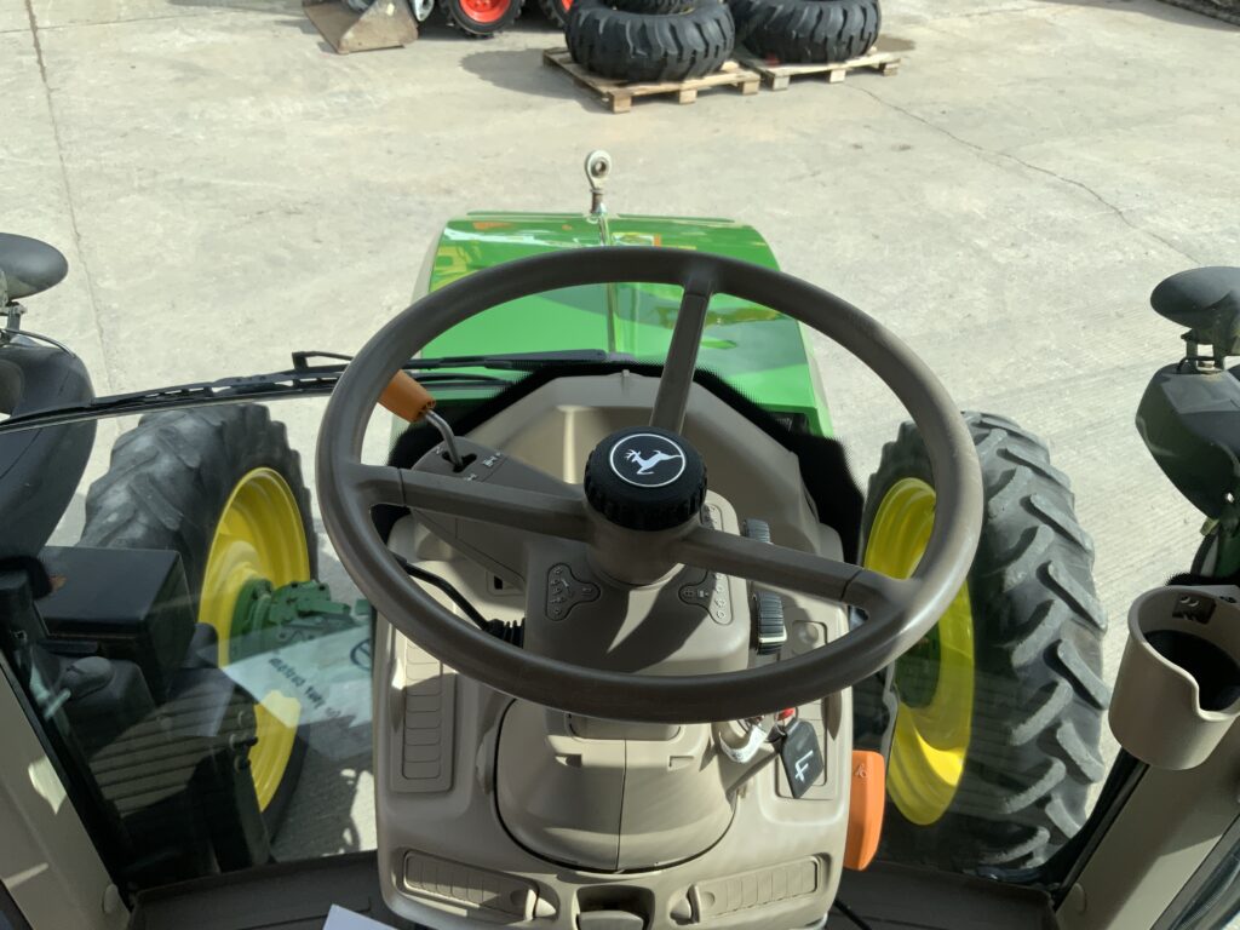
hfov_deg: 61.7
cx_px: 620
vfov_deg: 48.2
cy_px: 465
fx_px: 1039
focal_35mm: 29
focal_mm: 3
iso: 16
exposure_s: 1/1055
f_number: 1.8
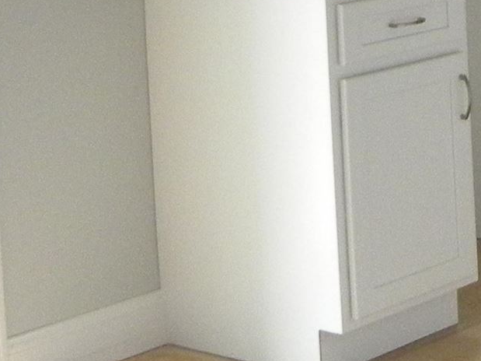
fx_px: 1792
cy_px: -221
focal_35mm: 129
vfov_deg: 10.9
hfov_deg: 13.5
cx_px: 891
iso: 314
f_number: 2.8
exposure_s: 1/70.2
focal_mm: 4.6
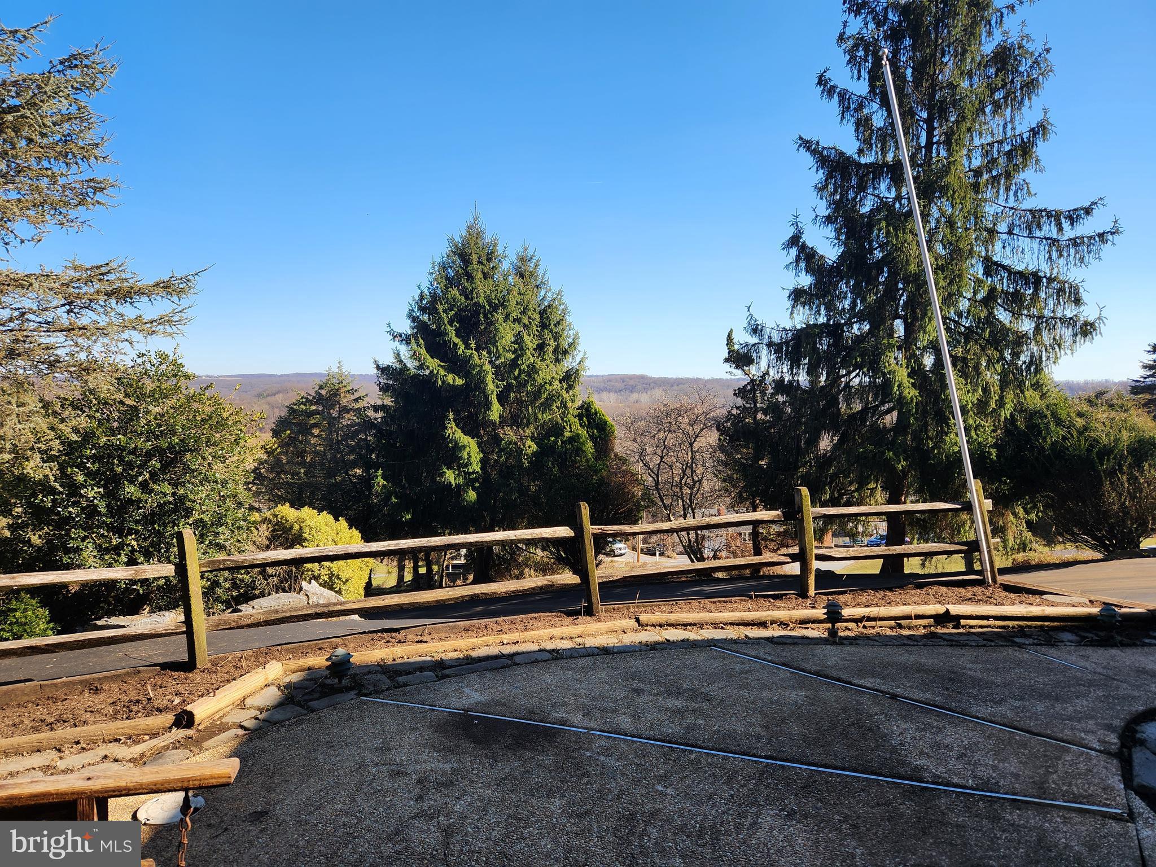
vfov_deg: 58.9
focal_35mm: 23
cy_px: 434
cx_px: 578
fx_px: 768
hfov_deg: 73.9
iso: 20
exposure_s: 1/814
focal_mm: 5.4
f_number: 1.8
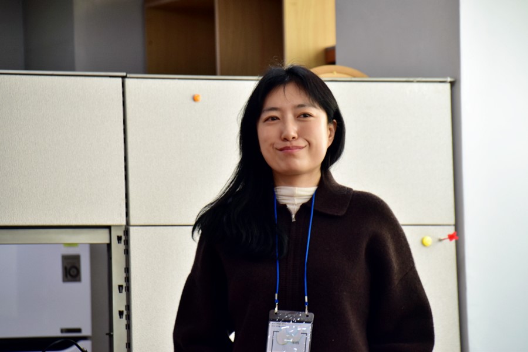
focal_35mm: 300
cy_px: 176
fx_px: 4400
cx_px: 264
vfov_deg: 4.6
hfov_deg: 6.9
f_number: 6.3
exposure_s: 1/60
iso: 800
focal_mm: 200
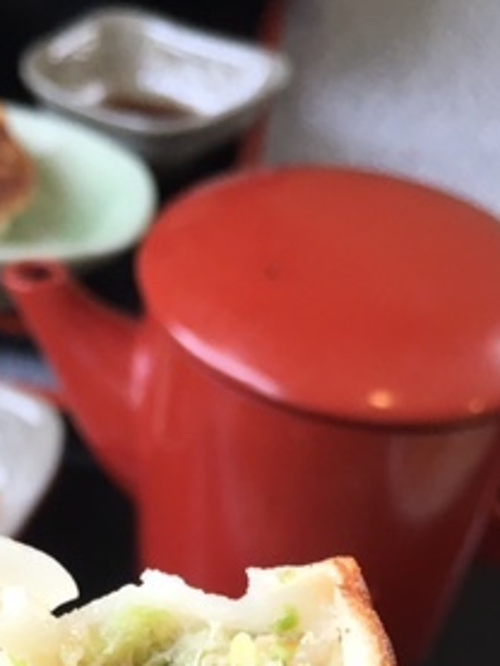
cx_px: 159
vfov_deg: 27.5
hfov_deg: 21.8
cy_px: 647
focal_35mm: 67
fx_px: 1289
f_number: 2.2
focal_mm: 4.15
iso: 25
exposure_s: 1/30
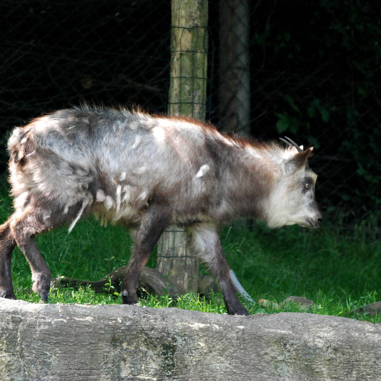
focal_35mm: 325
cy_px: 190
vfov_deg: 5.4
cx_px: 198
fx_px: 4047
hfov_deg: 5.4
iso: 1600
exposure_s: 1/1250
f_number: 4.8
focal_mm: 170
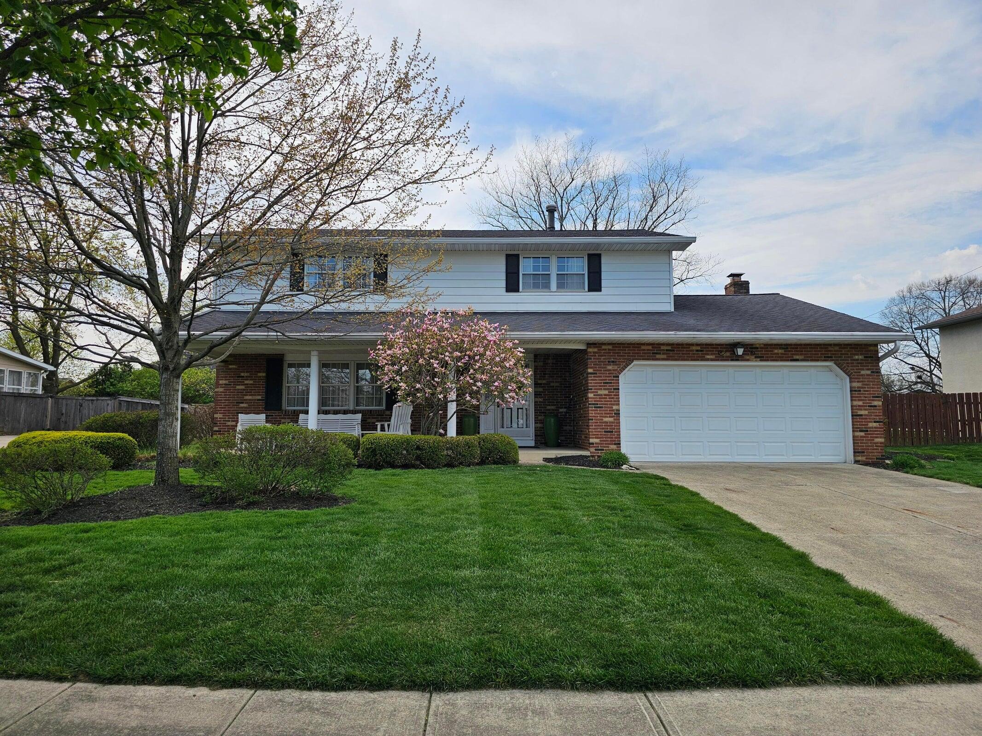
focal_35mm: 23
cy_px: 368
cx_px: 491
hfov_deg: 73.9
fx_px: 653
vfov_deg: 58.9
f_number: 1.7
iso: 10
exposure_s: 1/748
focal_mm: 6.3
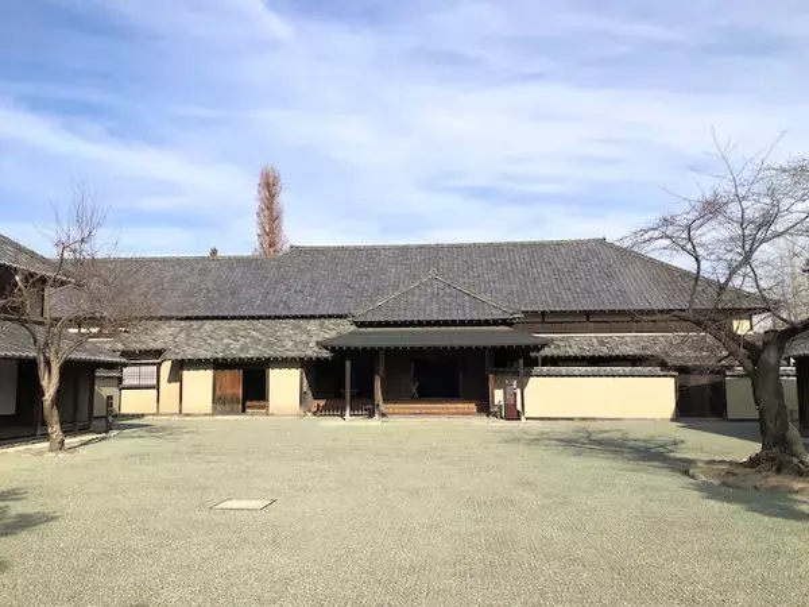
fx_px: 654
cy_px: 304
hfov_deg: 63.4
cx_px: 404
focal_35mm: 28
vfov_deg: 49.7
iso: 20
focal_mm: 3.99
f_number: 1.8
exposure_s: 1/2315
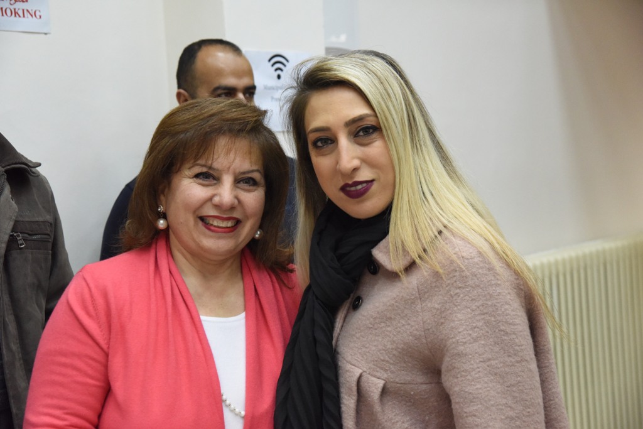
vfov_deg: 19.5
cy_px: 214
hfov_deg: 28.8
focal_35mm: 70
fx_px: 1250
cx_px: 322
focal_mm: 70
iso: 6400
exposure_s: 1/160
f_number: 6.3
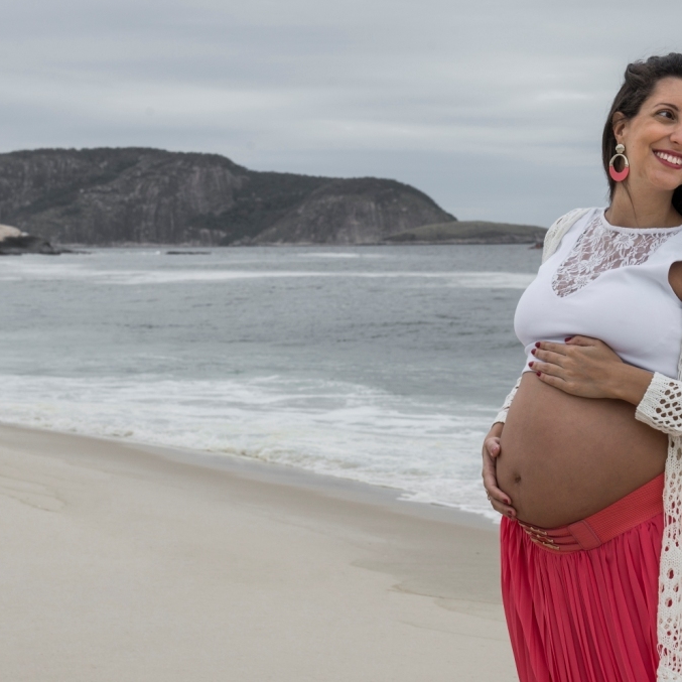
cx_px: 420
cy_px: 339
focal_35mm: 72
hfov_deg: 23.9
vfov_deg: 24.0
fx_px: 1605
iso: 250
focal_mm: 56
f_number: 8
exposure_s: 1/200
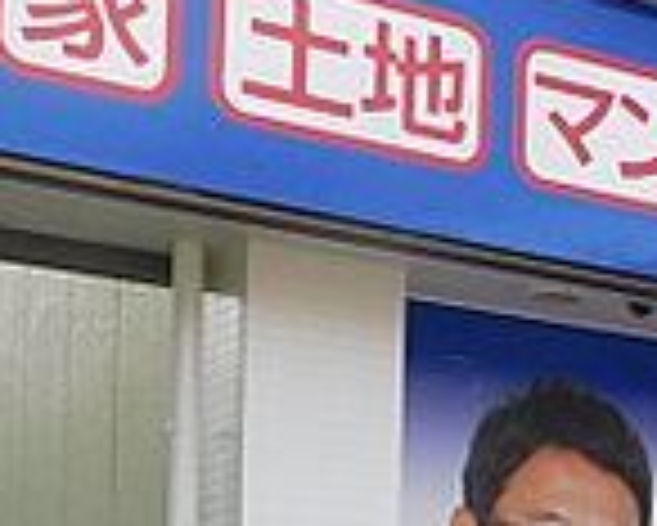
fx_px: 1907
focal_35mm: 98
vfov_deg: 14.9
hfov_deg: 17.1
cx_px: 1073
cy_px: 706
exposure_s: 1/640
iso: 125
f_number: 3
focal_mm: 4
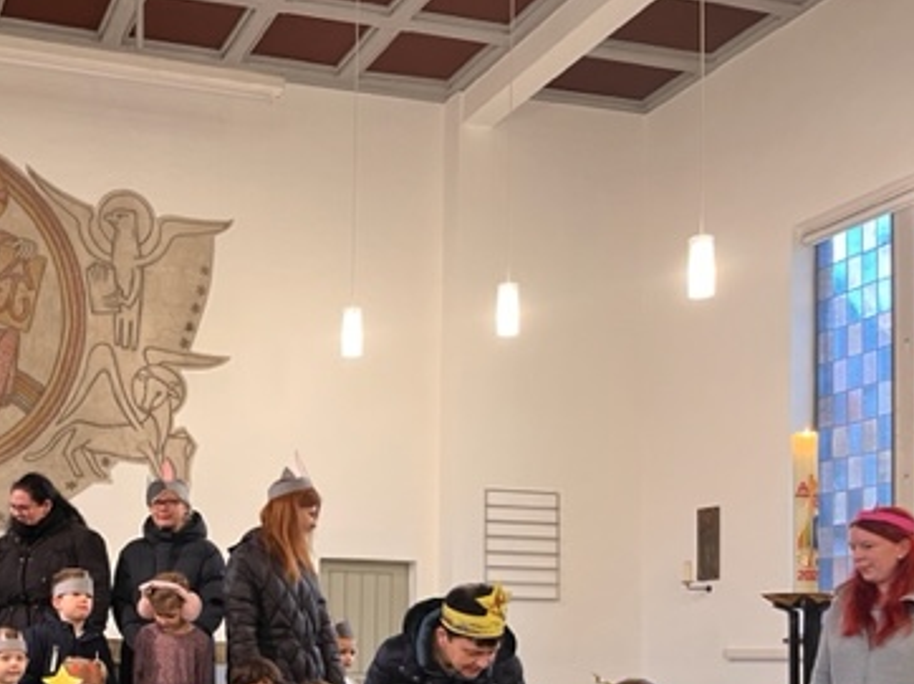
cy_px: 596
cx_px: 149
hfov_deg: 39.2
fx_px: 1214
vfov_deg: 30.3
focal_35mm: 46
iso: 320
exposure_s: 1/50
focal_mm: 5.1
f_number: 1.6
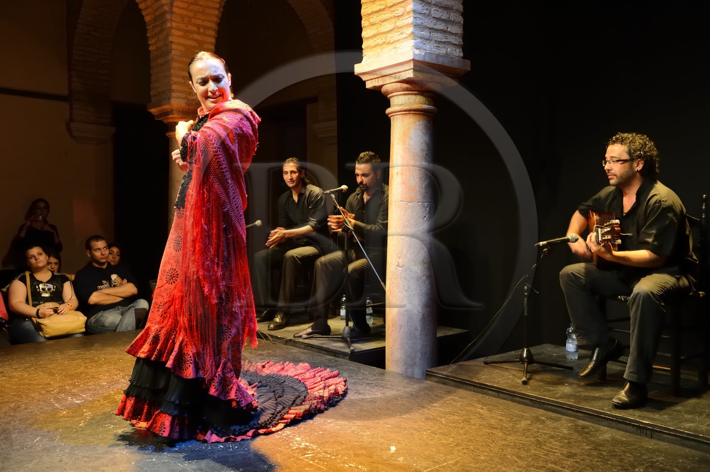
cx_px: 355
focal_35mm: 35
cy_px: 236
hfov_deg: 54.5
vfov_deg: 37.8
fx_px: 690
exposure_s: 1/15
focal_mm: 35
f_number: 4.5
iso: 1600
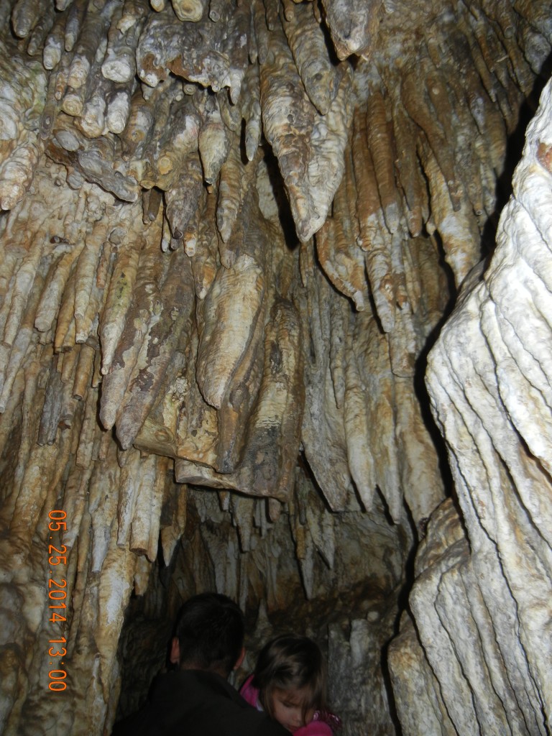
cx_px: 276
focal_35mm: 30
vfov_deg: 60.0
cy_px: 368
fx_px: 638
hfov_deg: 46.8
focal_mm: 5.4
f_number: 3.5
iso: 200
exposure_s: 1/30
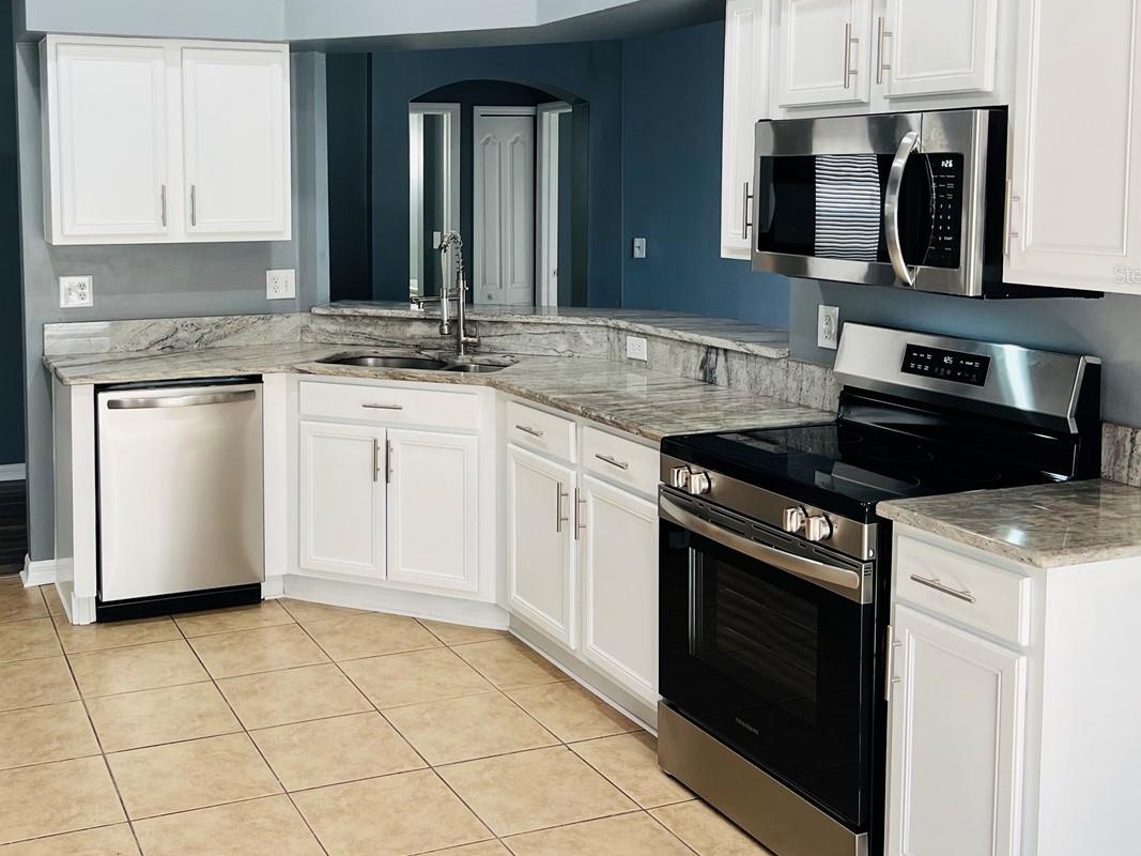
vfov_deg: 36.4
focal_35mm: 39
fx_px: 1285
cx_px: 359
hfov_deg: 46.9
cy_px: 274
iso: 125
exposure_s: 1/120
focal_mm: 5.7
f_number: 1.5
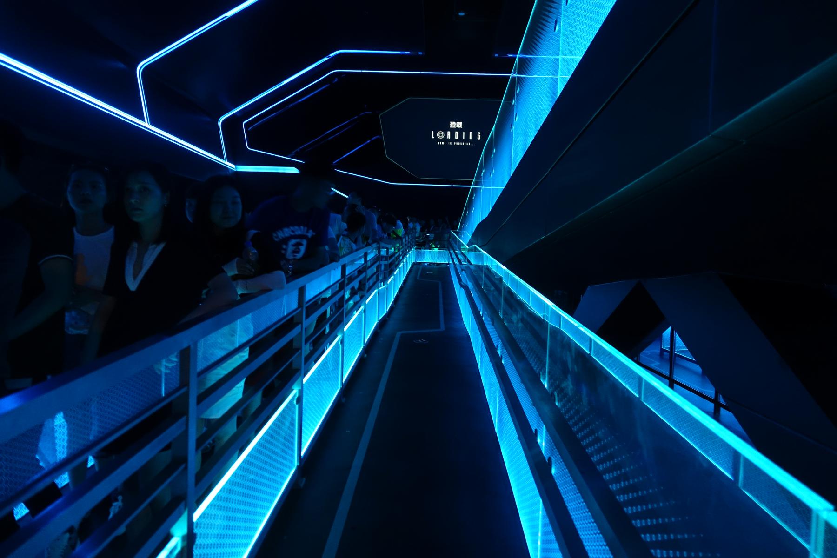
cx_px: 418
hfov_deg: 73.7
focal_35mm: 24
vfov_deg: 53.1
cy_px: 279
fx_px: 558
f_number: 1.8
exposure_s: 1/20
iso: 800
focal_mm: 8.8
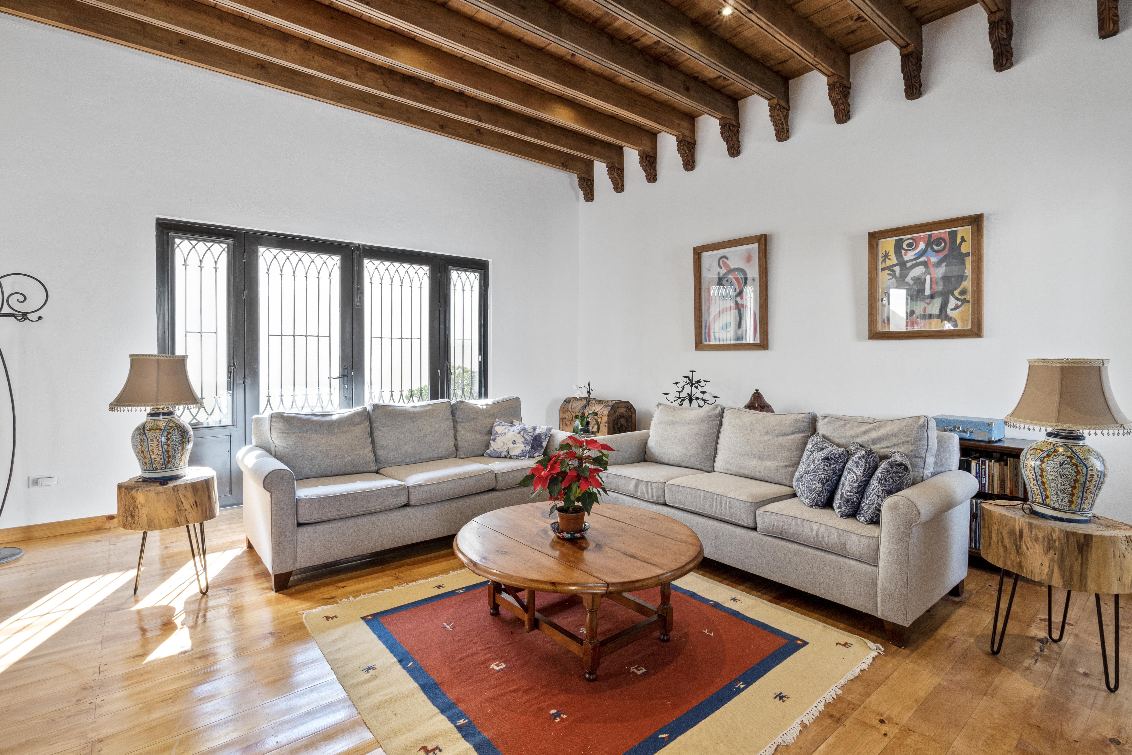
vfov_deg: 72.1
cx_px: 566
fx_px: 519
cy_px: 378
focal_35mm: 16
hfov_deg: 95.0
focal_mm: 11
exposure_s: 1/20
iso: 400
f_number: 8
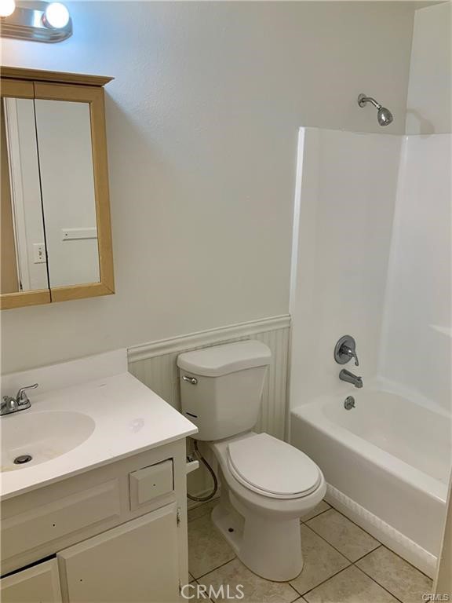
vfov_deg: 61.7
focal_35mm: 29
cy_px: 302
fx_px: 505
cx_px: 226
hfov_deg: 48.2
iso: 40
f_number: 1.8
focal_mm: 3
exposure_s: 1/60
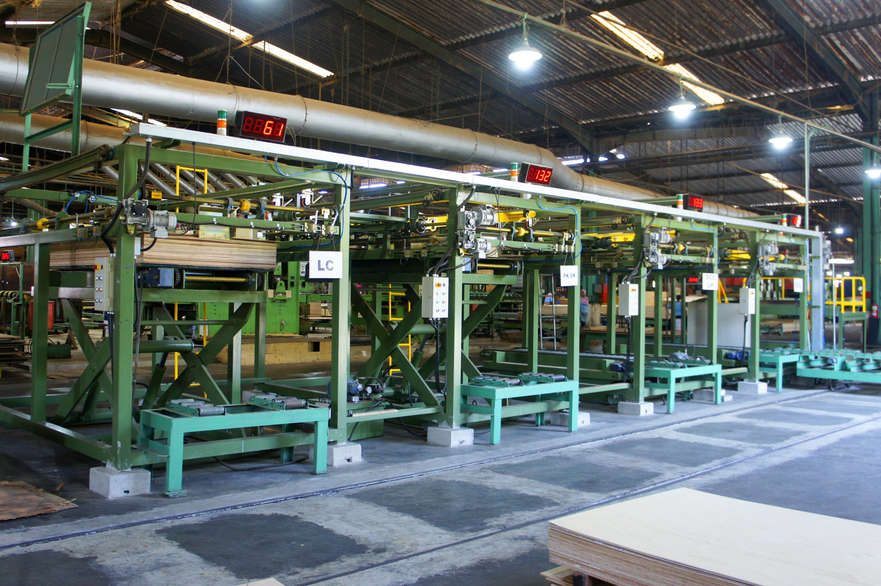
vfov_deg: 43.6
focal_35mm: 30
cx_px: 440
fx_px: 734
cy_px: 293
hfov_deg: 62.0
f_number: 4
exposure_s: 1/30
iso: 320
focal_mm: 20
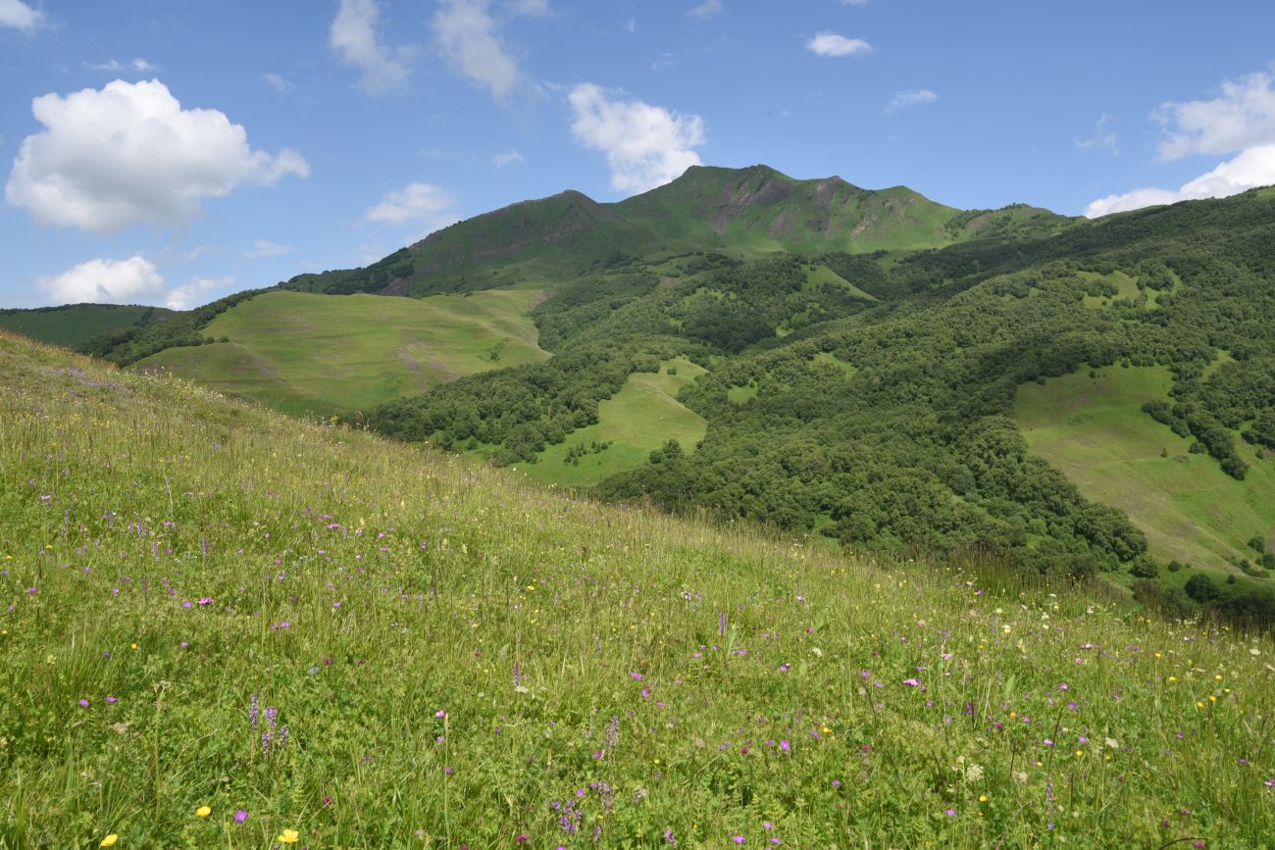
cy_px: 425
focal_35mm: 28
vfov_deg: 46.4
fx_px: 992
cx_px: 638
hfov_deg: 65.5
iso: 200
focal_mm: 28
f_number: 14
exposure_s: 1/160
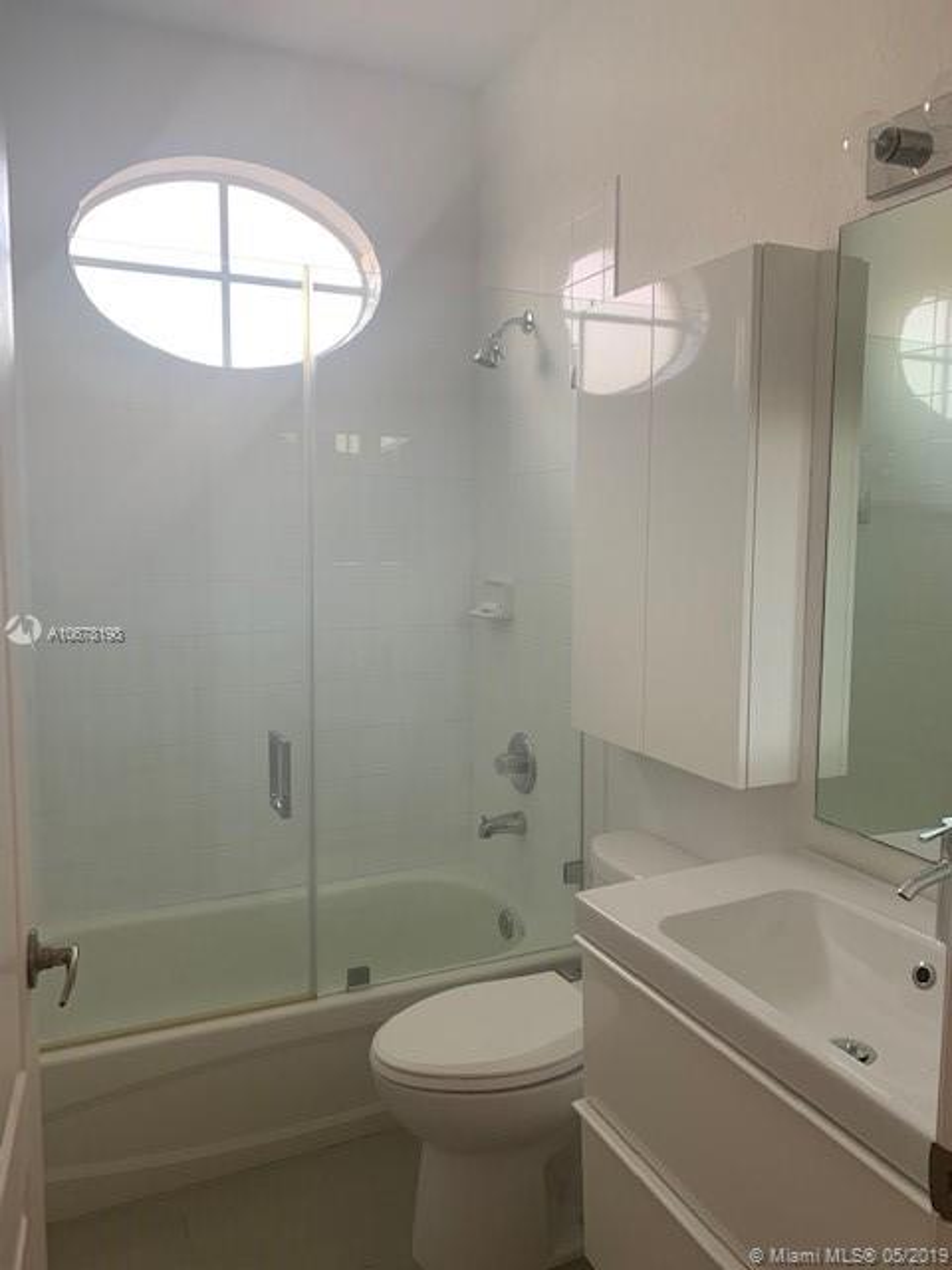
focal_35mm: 26
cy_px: 635
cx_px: 476
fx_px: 953
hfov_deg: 53.1
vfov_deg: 67.3
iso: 80
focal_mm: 4.25
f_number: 1.8
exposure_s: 1/120
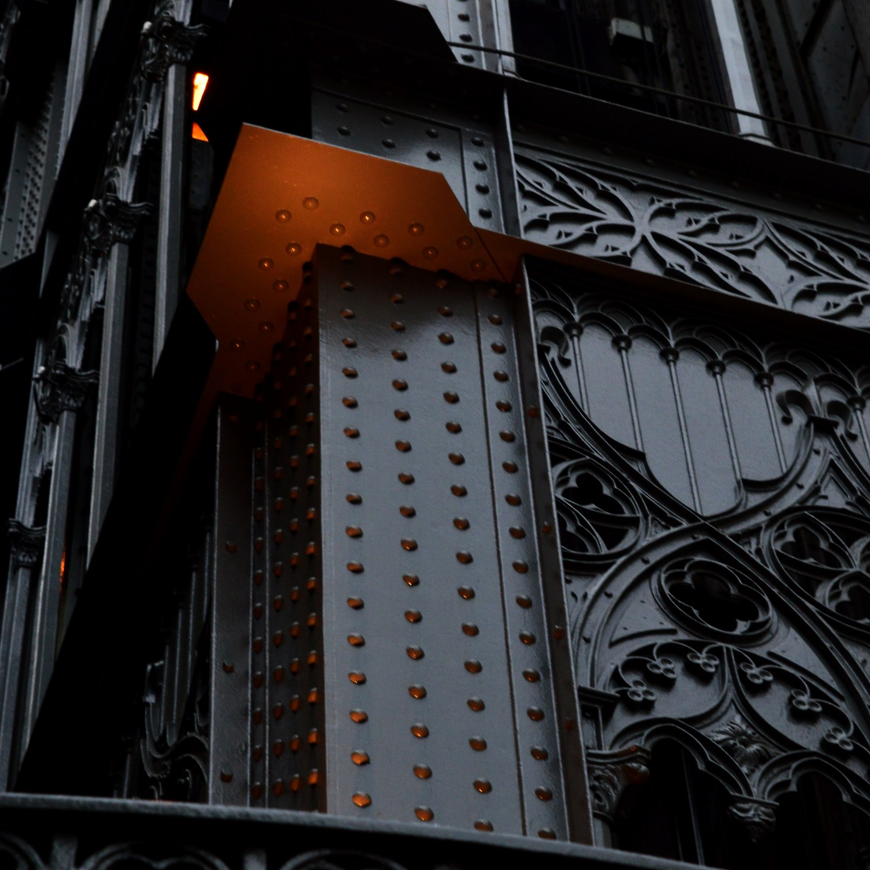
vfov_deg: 15.3
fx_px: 3233
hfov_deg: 15.3
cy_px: 287
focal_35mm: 114
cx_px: 453
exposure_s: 1/125
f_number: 9
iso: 400
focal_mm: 55
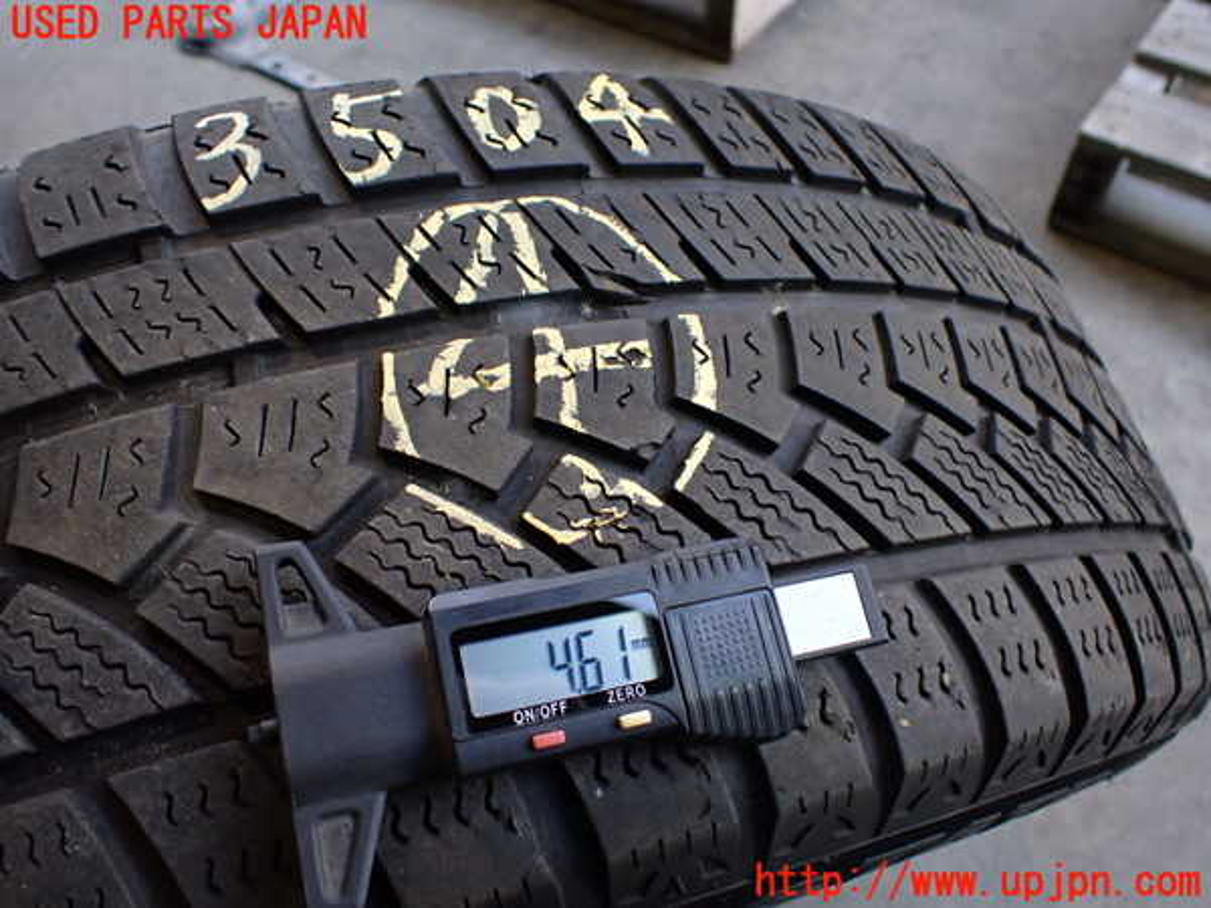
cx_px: 606
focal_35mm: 30
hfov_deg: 60.0
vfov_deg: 46.8
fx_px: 1050
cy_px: 454
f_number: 2.3
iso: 320
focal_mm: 5.4
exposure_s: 1/125
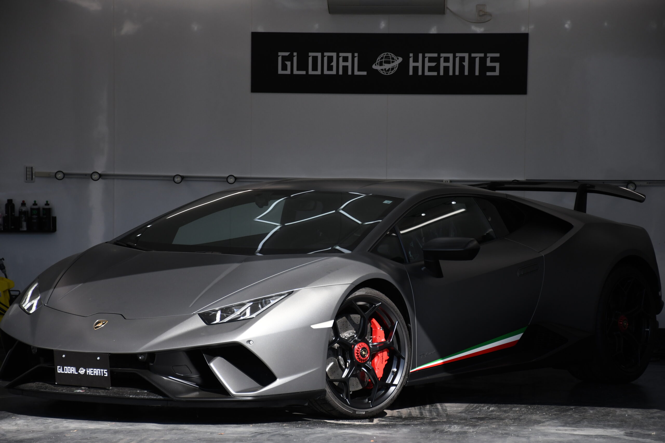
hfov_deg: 15.2
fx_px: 2494
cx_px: 332
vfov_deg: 10.2
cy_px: 222
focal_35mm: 135
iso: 500
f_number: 5.3
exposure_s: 1/1600
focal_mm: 90
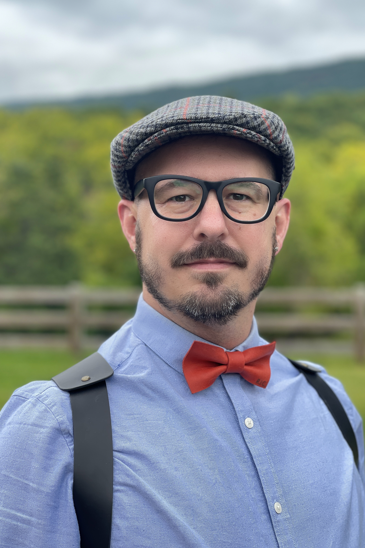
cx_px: 175
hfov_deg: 20.3
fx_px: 1019
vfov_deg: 30.1
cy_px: 275
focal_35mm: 67
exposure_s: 1/121
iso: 32
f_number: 2.2
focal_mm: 7.5
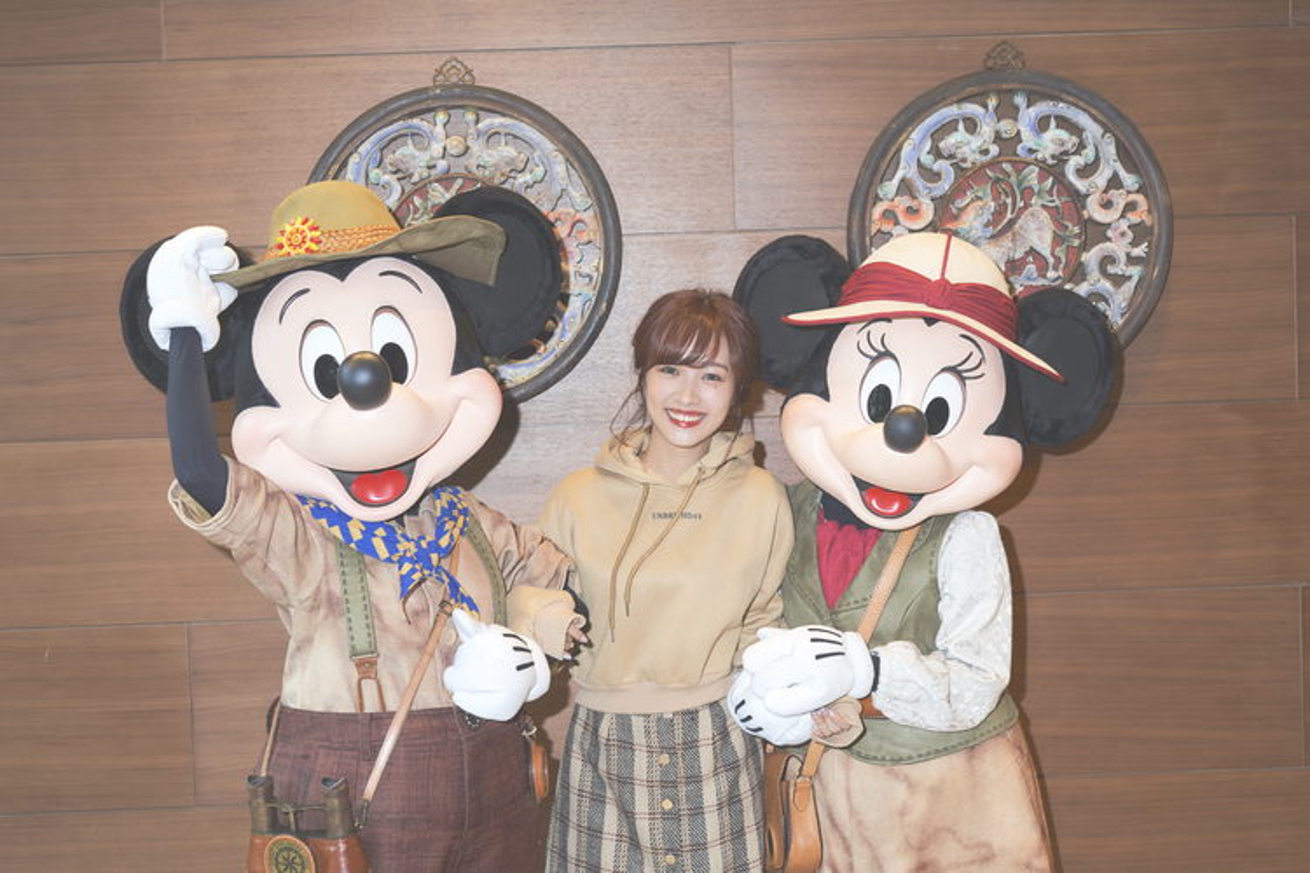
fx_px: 1819
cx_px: 655
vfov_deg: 27.0
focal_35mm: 50
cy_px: 436
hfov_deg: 39.6
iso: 800
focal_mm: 50
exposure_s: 1/125
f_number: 4
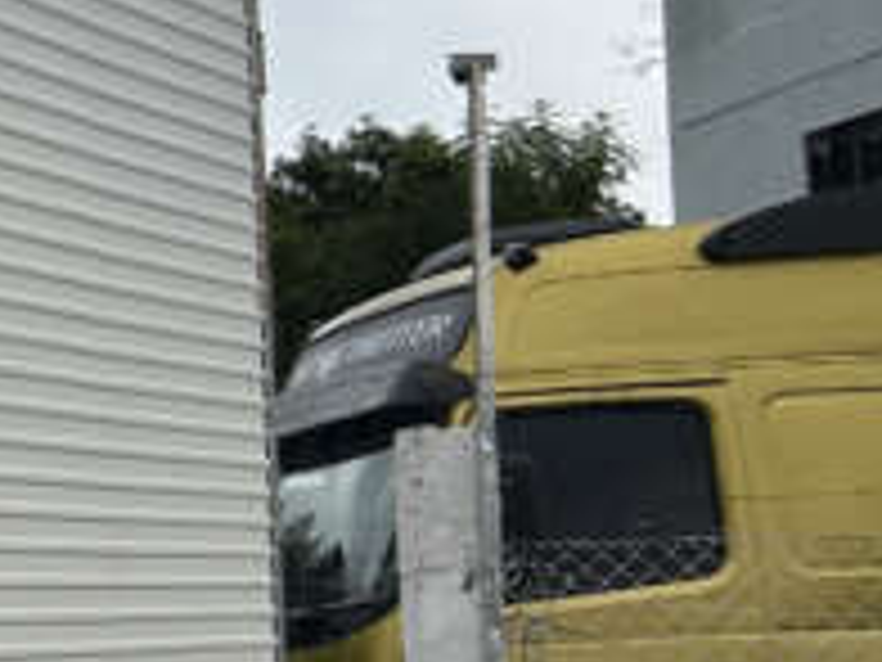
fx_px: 3644
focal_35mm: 143
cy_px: 302
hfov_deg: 10.7
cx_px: -1539
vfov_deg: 10.4
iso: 50
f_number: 1.5
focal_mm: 5.7
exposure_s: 1/3077
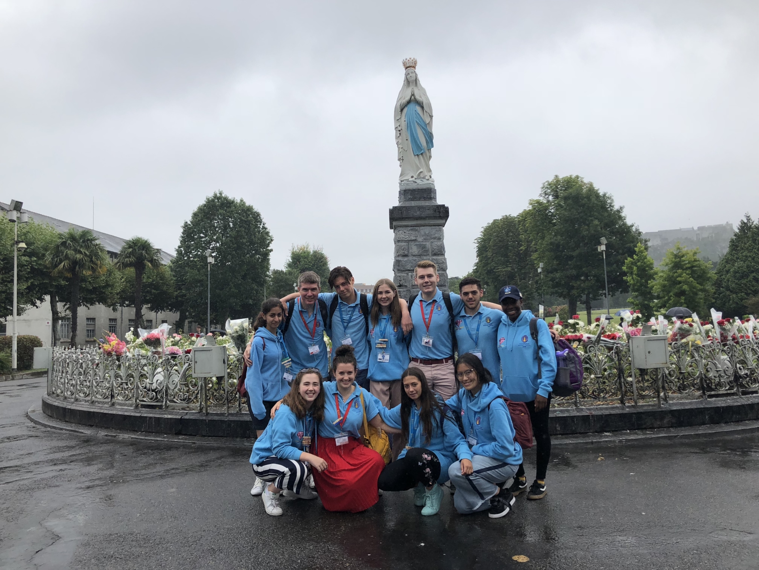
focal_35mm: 28
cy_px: 285
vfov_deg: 49.7
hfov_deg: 63.4
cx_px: 380
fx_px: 614
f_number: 1.8
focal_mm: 3.99
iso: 20
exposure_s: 1/1171
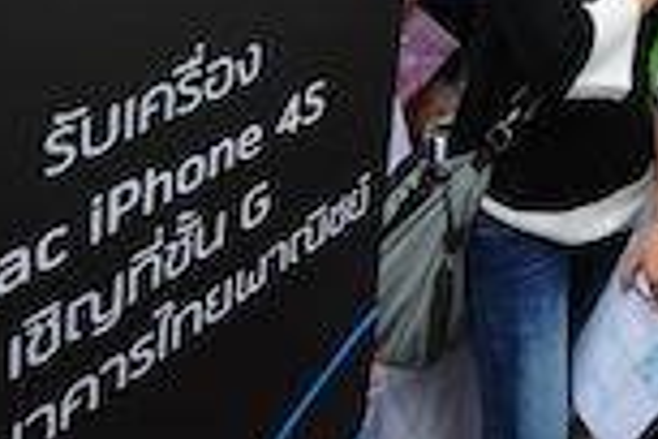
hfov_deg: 34.3
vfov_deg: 21.6
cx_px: 740
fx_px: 896
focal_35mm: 49
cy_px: -269
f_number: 5
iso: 1250
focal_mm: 15
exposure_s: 1/50
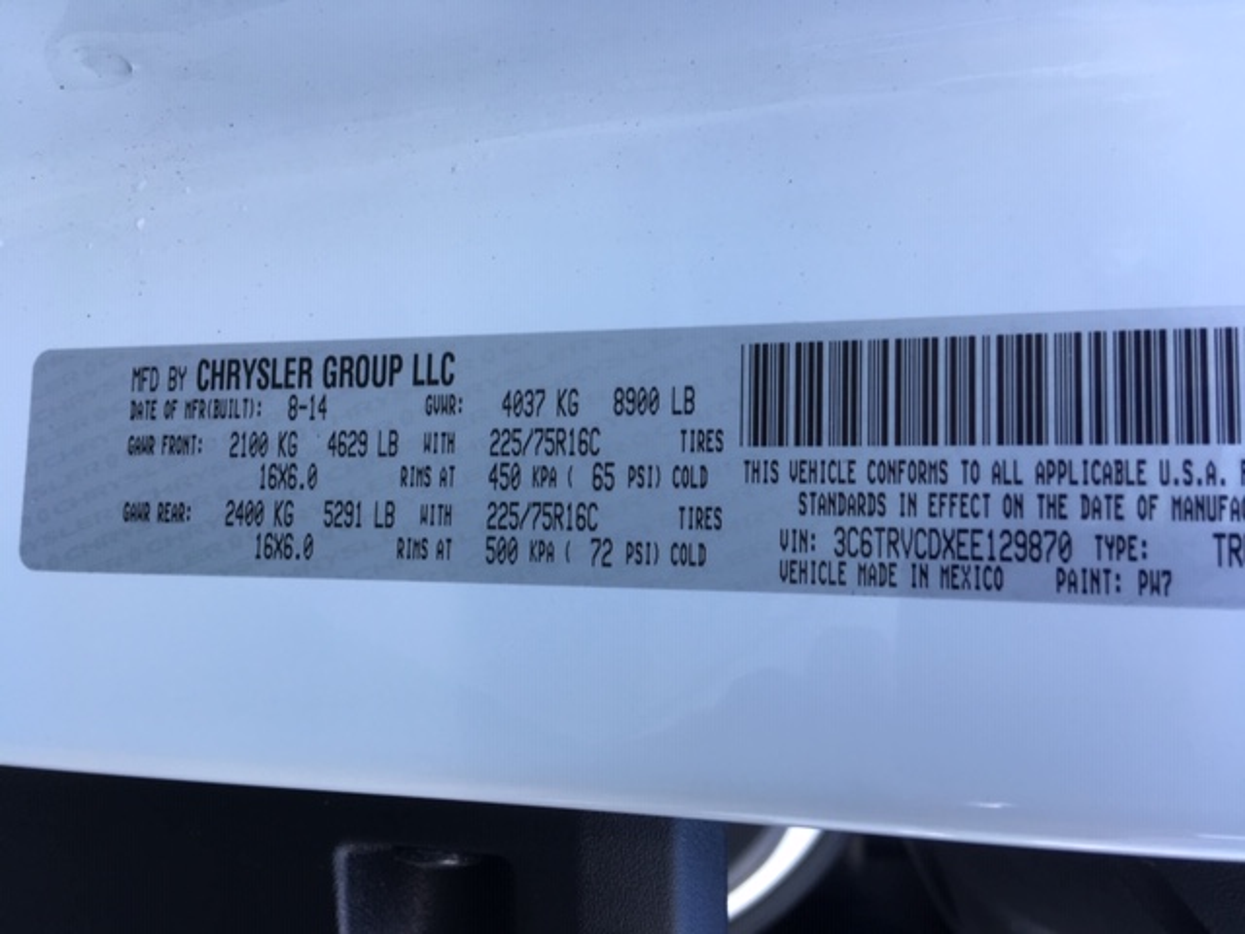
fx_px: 1043
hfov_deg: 61.7
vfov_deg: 48.2
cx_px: 622
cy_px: 467
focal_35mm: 29
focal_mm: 4.15
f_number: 2.2
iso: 32
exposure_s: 1/120
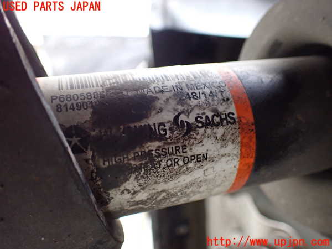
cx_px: 166
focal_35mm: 30
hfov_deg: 60.0
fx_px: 288
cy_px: 124
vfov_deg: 46.8
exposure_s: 1/80
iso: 800
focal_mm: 5.4
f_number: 2.3
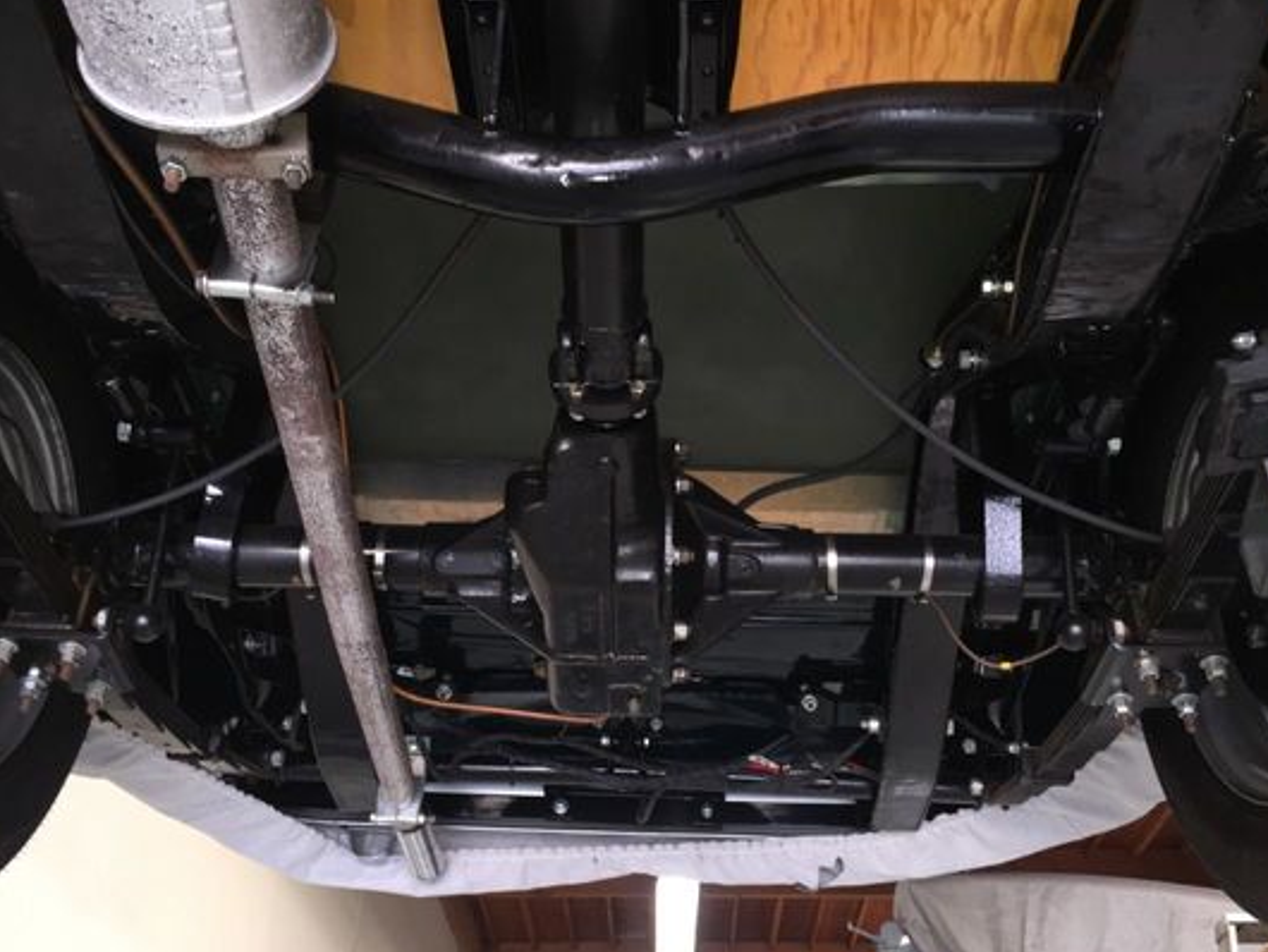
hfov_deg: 52.6
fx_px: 1283
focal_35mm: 35
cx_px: 646
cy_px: 514
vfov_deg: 40.7
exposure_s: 1/30
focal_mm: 4.15
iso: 50
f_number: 2.2
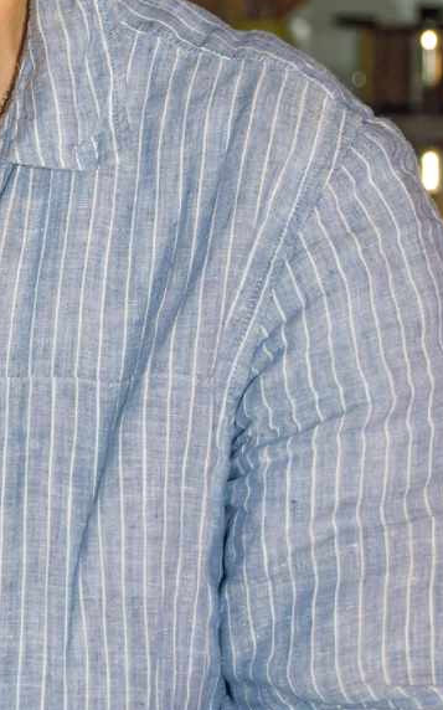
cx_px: -230
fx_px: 2978
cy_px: 134
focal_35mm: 154
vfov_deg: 13.5
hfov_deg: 8.3
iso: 400
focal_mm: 32
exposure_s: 1/60
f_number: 4
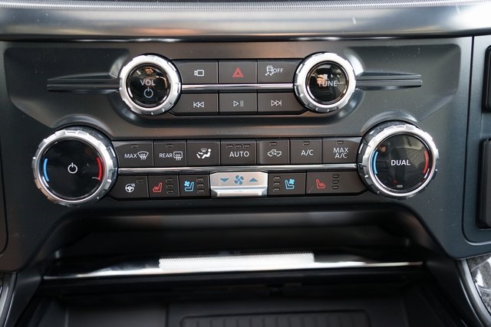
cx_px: 246
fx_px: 464
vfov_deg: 38.9
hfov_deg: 55.8
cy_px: 164
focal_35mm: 34
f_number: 4
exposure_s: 1/60
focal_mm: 34
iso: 800
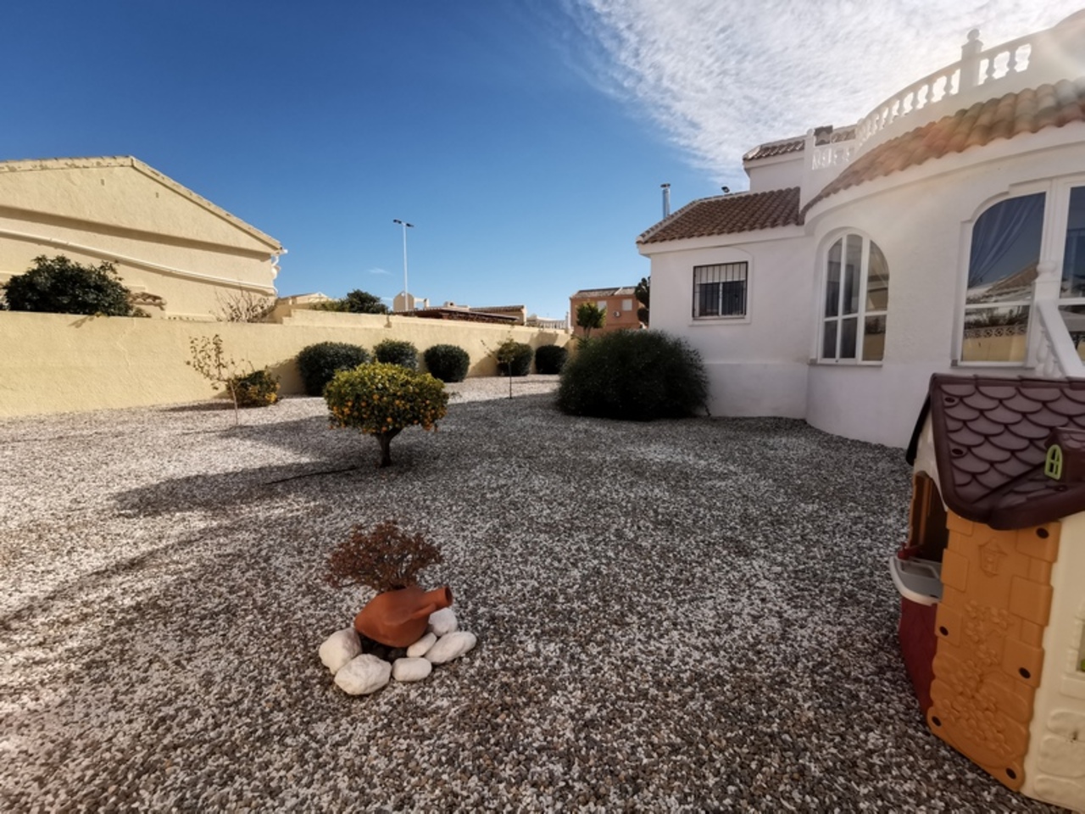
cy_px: 407
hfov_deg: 94.5
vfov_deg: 78.1
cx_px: 542
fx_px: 502
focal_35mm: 16
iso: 50
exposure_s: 1/1876
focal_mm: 2.35
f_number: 2.2
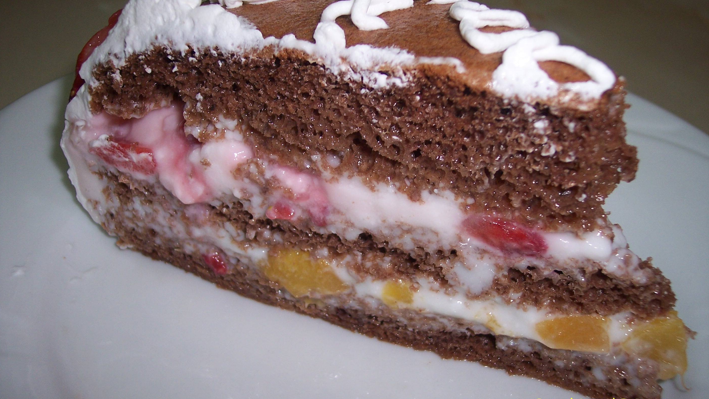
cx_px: 352
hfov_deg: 47.4
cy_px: 208
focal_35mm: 43
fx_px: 808
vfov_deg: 27.7
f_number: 2.8
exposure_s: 1/60
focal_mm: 8
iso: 100
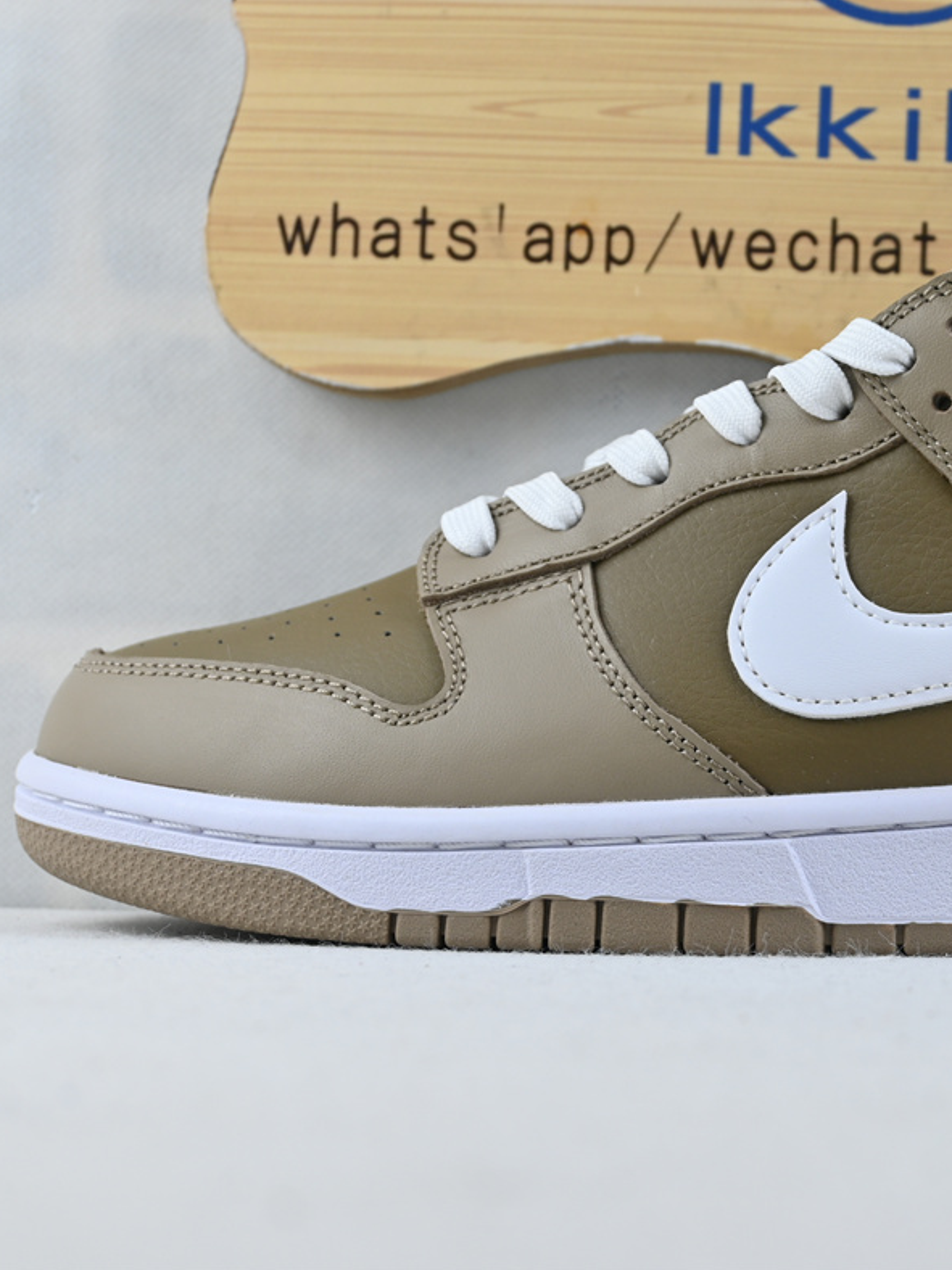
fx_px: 2899
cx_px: 907
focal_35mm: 79
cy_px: 631
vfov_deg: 24.7
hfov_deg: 18.3
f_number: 5.3
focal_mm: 36
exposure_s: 1/50
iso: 100
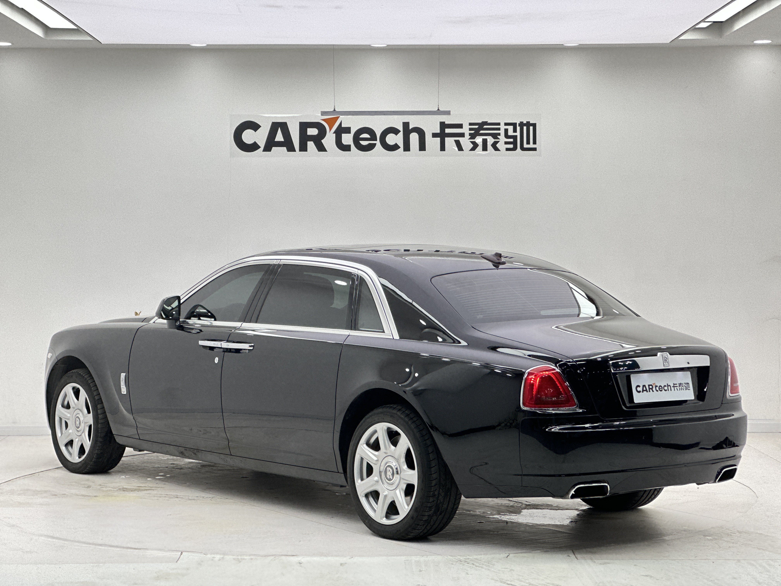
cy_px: 293
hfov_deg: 25.3
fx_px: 1737
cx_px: 390
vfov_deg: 19.1
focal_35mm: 77
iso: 80
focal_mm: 9
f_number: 2.8
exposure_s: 1/121
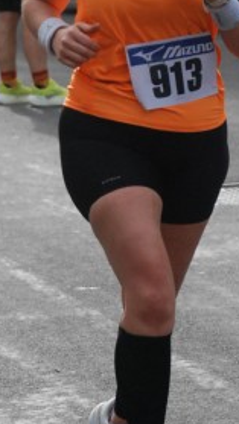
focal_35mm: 288
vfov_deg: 7.5
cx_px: 202
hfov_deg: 4.2
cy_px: 120
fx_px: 3245
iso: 1000
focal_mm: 85
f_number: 5.6
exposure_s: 1/1250
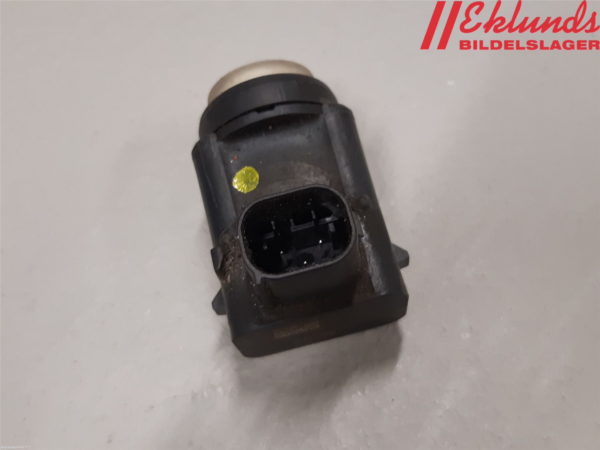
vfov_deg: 53.1
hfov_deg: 67.3
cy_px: 225
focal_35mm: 26
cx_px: 300
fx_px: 451
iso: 125
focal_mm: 3.93
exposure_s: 1/50
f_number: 1.7
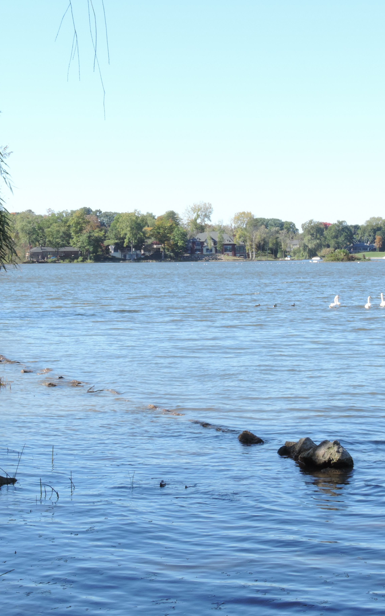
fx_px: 1427
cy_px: 308
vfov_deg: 24.4
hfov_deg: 15.4
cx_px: 201
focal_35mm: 85
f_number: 8.3
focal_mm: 10.7
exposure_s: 1/60
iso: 80
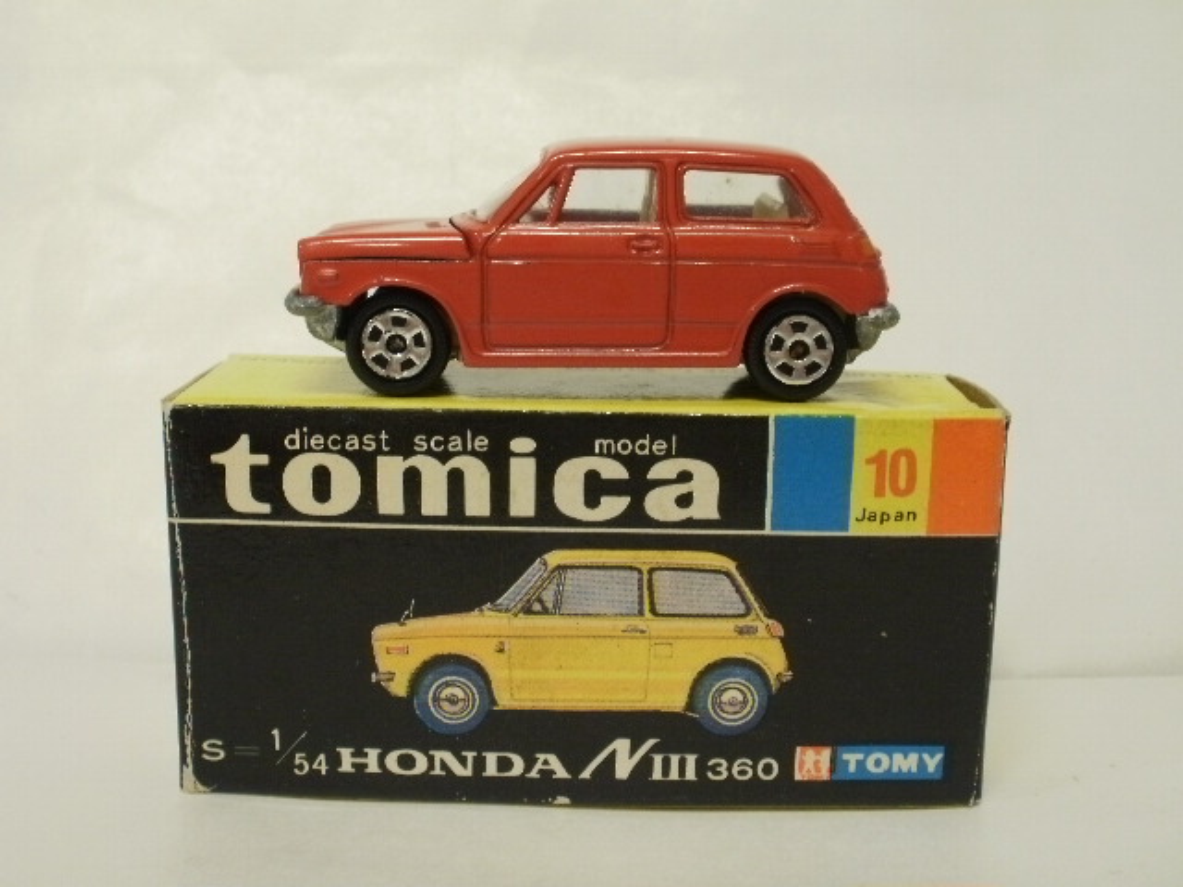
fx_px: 1504
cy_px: 444
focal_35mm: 44
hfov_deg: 42.9
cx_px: 592
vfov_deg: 32.9
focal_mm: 7.7
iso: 125
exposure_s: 1/13
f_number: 4
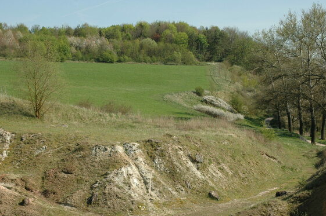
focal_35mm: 80
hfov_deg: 25.5
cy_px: 121
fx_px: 720
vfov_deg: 17.1
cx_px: 160
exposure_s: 1/320
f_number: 9
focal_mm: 45
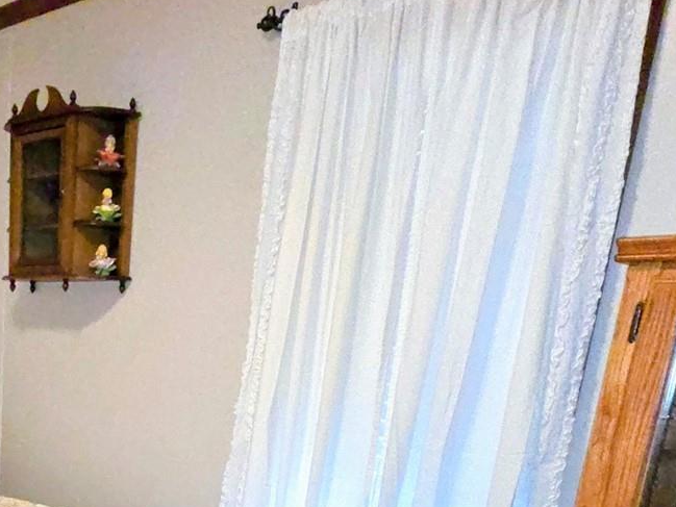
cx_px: 46
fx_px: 801
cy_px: 605
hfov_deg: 41.5
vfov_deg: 30.1
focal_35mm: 41
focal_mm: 2.2
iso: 320
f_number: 2.2
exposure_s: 1/60
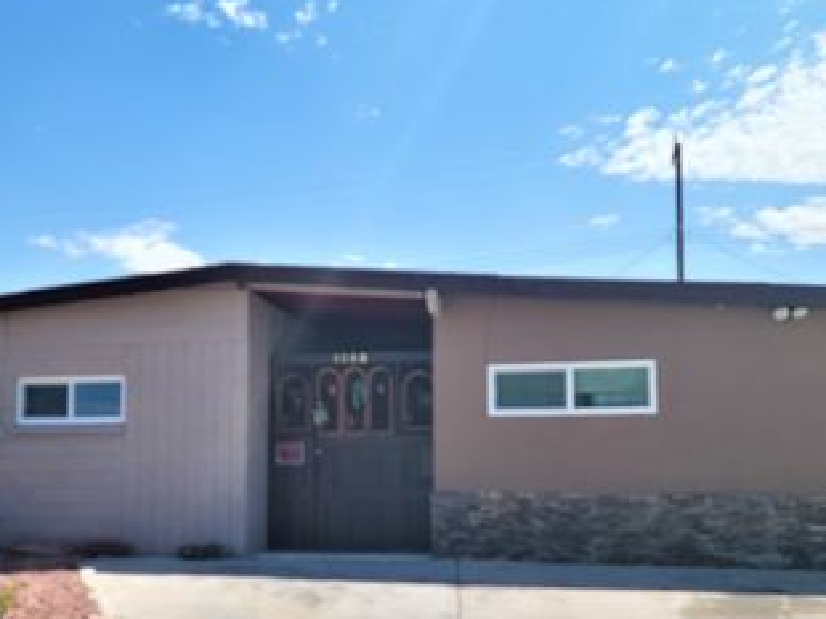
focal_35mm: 45
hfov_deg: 41.9
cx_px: 337
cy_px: 408
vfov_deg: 31.9
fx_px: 1073
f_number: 2
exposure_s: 1/1324
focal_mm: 5.9
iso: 25
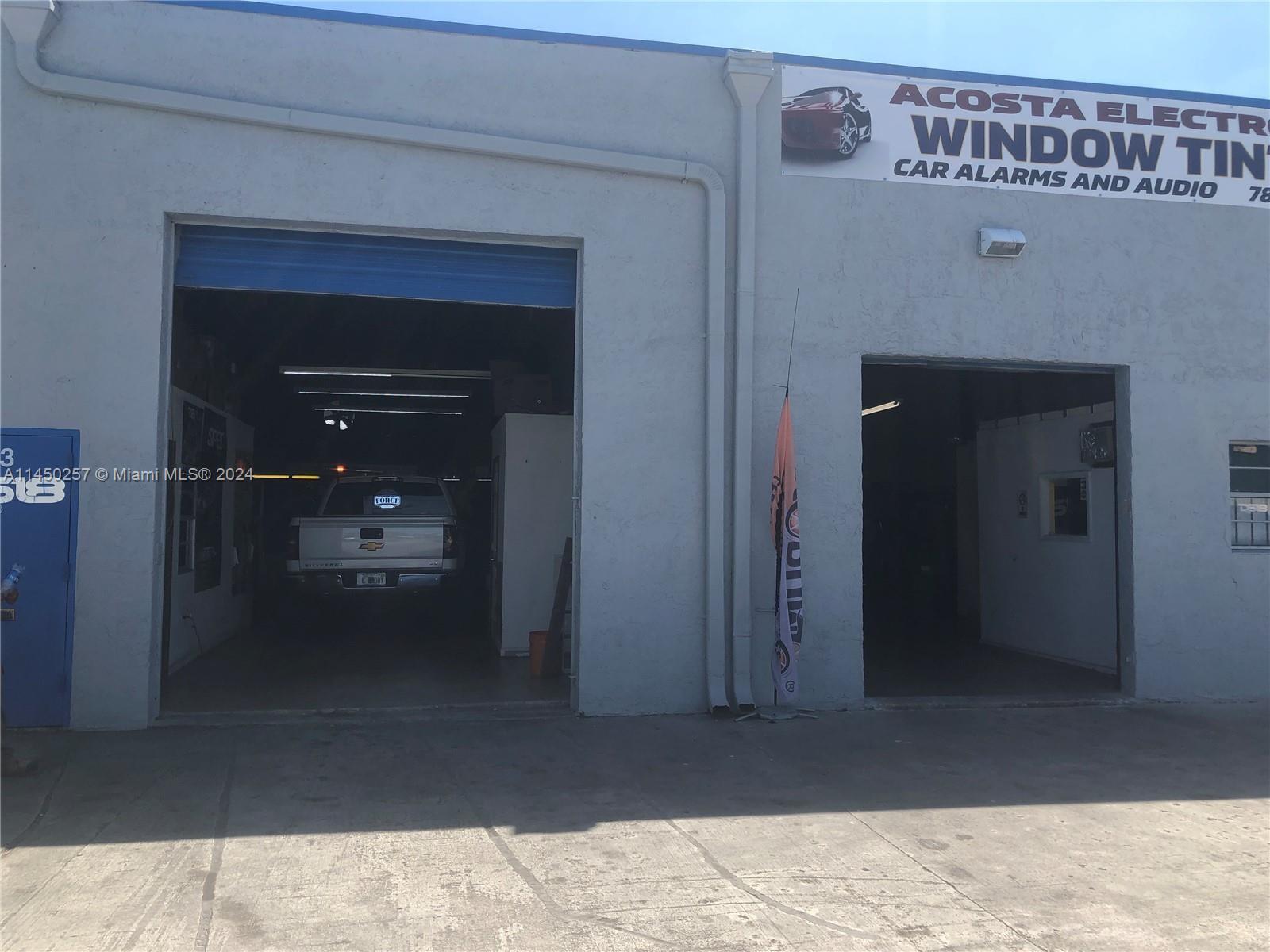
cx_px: 635
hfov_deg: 63.4
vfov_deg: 49.7
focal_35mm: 28
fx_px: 1027
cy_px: 476
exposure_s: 1/1080
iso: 20
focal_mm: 3.99
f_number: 1.8
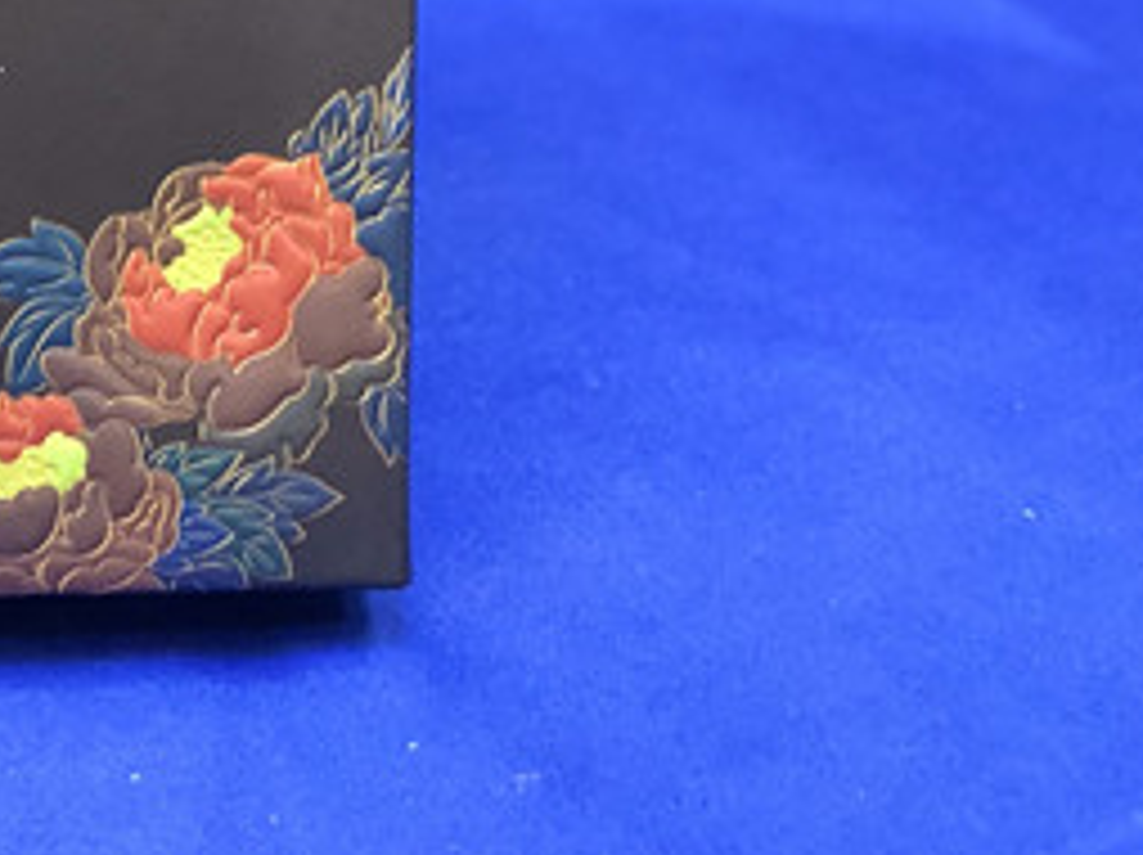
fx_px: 5410
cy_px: -320
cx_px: -518
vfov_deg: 8.9
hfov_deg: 11.6
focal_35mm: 164
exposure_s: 1/9
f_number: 2.4
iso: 160
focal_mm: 6
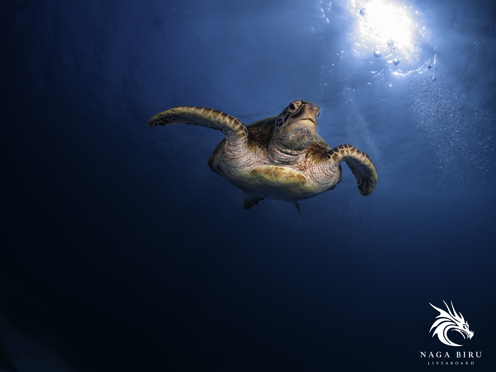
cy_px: 186
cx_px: 248
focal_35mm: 16
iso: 200
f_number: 11
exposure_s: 1/125
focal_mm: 8
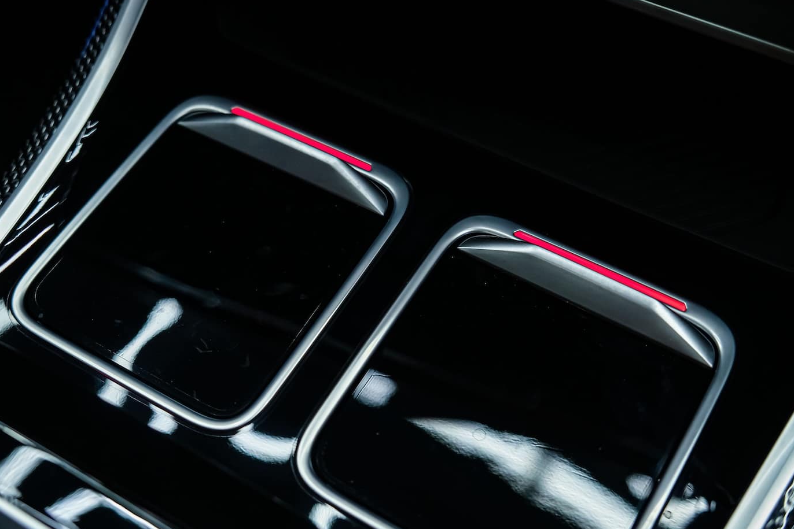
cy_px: 275
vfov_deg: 28.7
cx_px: 387
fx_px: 1037
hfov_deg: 41.9
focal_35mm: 47
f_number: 3.2
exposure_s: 1/60
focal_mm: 28.9
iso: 1250
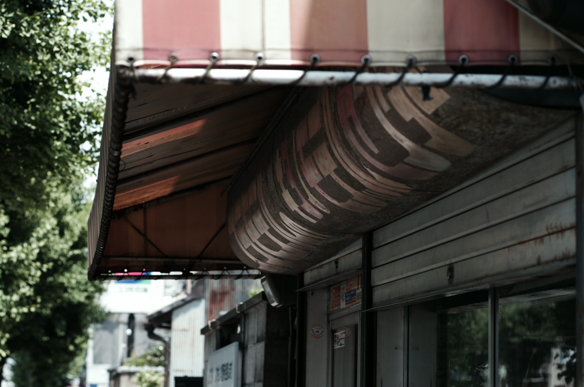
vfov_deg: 13.0
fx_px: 1700
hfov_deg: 19.5
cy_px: 194
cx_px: 292
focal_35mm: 105
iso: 100
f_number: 4
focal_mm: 70
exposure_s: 1/320
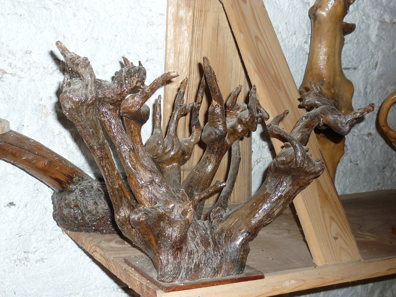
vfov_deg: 26.6
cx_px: 198
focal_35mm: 55
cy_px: 148
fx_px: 629
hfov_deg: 34.9
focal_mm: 6.4
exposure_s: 1/60
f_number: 3
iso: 100
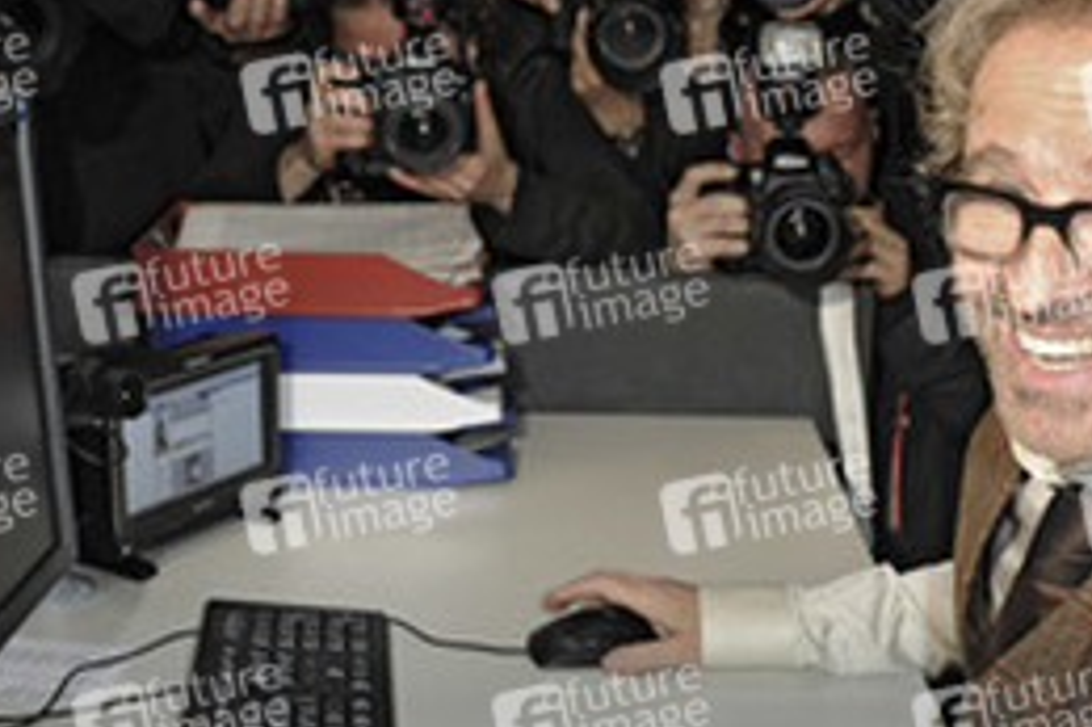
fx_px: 1788
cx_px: 657
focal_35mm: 59
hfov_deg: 33.8
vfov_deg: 23.0
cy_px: 399
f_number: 7.1
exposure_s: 1/160
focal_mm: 34
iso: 2500
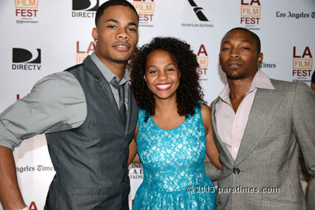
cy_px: 105
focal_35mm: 38
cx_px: 158
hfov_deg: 50.7
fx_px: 333
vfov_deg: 35.1
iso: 400
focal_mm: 38
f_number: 4
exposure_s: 1/200
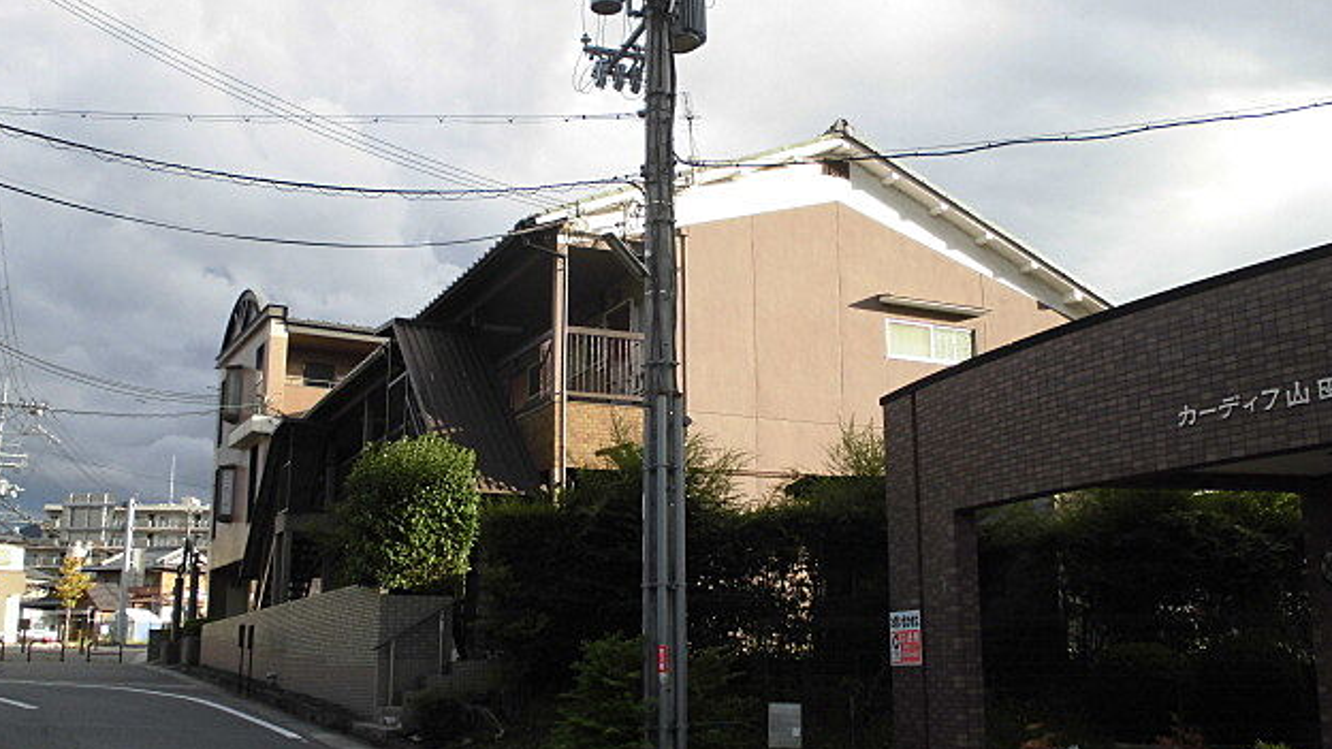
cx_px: 657
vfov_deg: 31.2
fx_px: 1342
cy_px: 386
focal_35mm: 38
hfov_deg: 52.8
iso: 100
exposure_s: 1/200
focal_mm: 6.1
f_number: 4
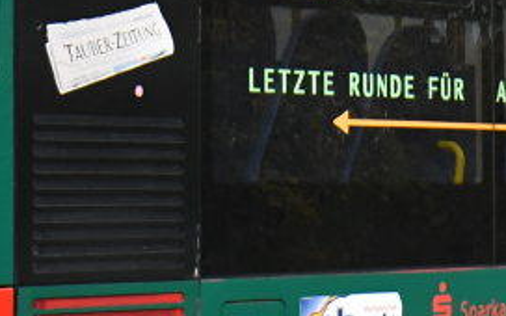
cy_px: -8
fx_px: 2620
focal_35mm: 190
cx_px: 355
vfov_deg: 6.9
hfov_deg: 11.0
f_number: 4
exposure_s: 1/1000
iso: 1600
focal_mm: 26
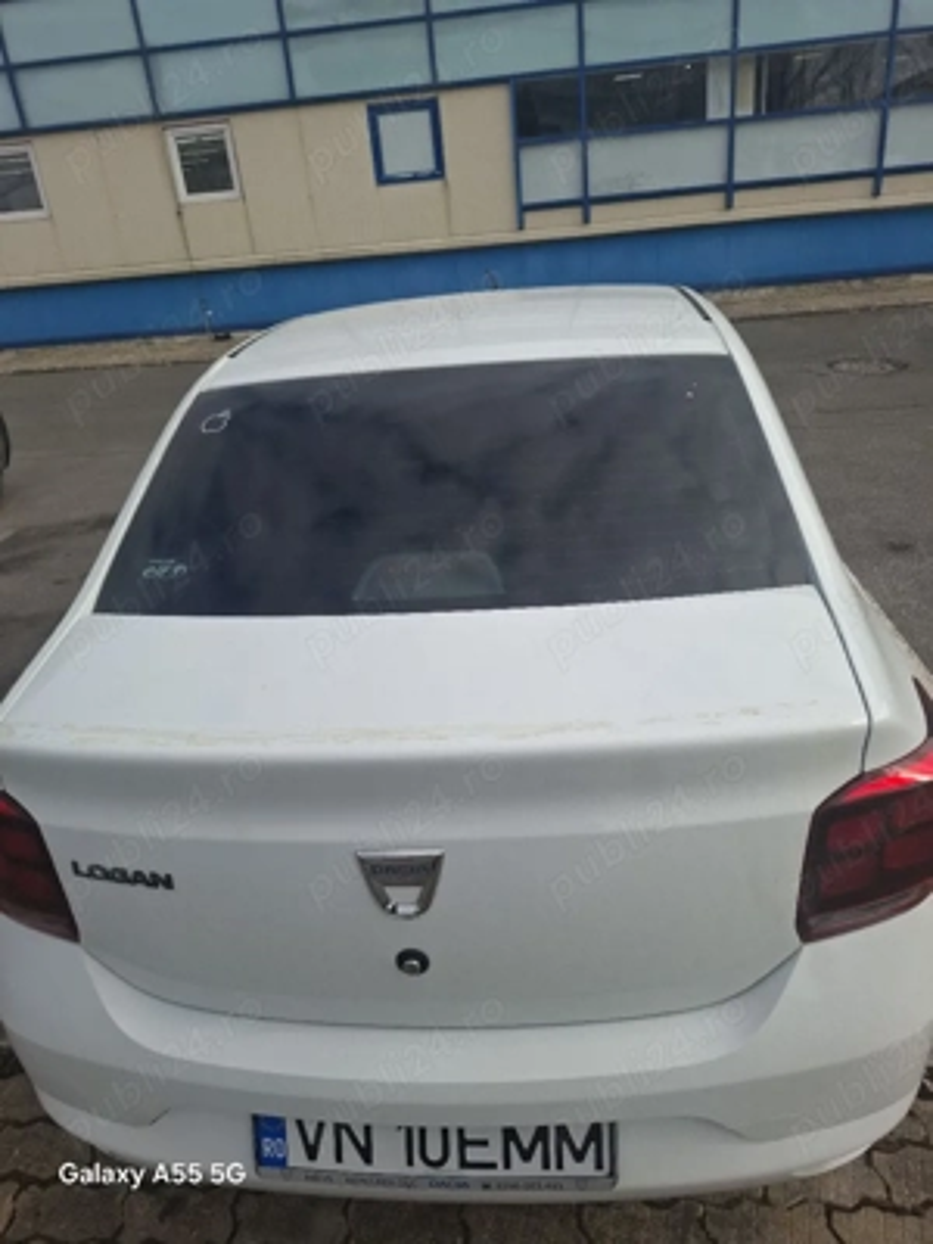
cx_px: 466
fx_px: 827
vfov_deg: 73.9
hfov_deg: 58.9
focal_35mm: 23
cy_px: 622
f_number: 1.8
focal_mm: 5.54
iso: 50
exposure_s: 1/1111
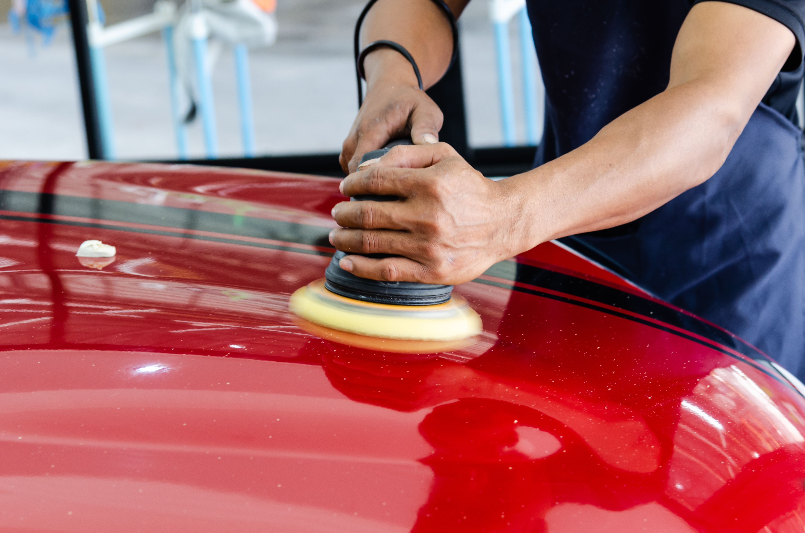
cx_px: 402
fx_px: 1941
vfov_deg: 15.6
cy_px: 266
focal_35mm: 87
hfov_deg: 23.4
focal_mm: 58
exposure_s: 1/80
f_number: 4.5
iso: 400
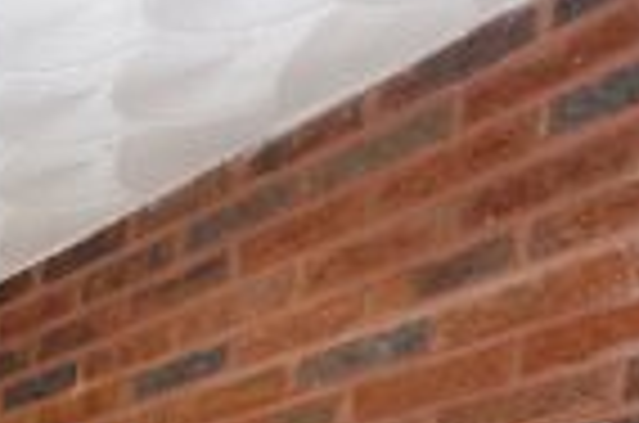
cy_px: 855
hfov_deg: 21.7
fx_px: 1080
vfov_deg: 16.6
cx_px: -500
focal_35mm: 61
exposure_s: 1/15
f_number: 4
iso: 800
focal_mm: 10
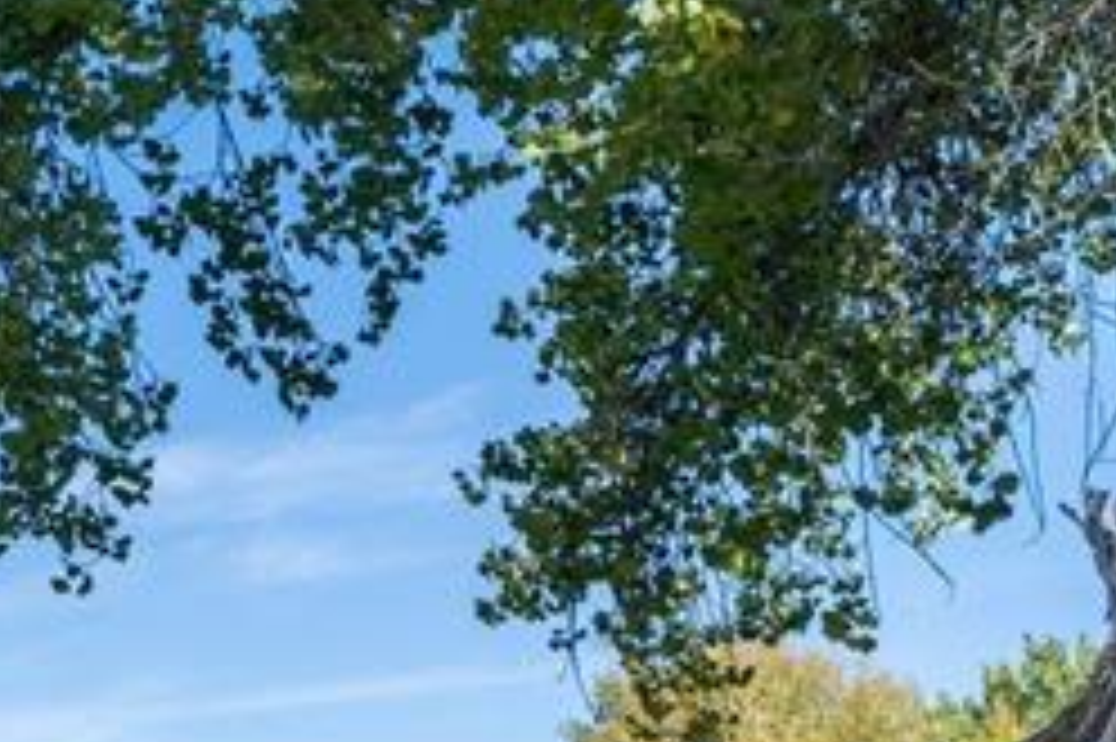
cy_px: 976
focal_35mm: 136
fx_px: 4213
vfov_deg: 9.9
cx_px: -958
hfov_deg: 13.4
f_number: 8
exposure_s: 1/1000
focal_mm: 33
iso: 400
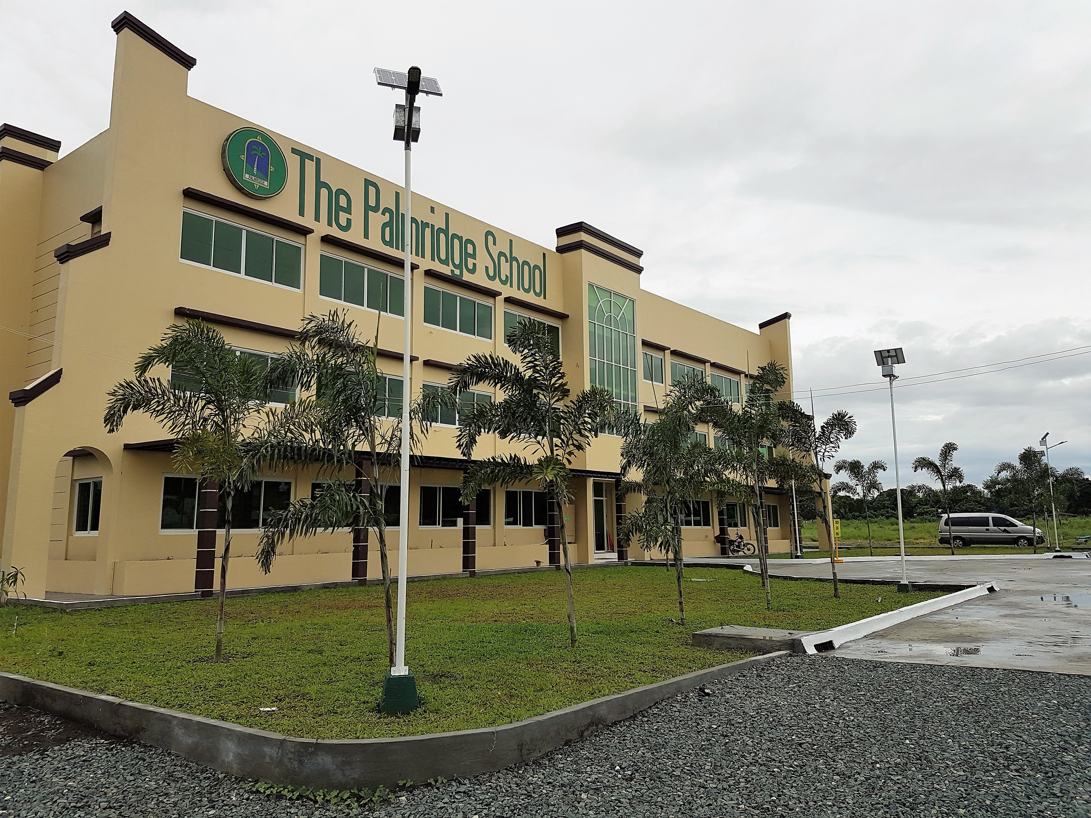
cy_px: 409
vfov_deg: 53.1
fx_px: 819
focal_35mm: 26
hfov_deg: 67.3
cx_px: 546
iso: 40
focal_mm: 4.2
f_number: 1.7
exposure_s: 1/1048
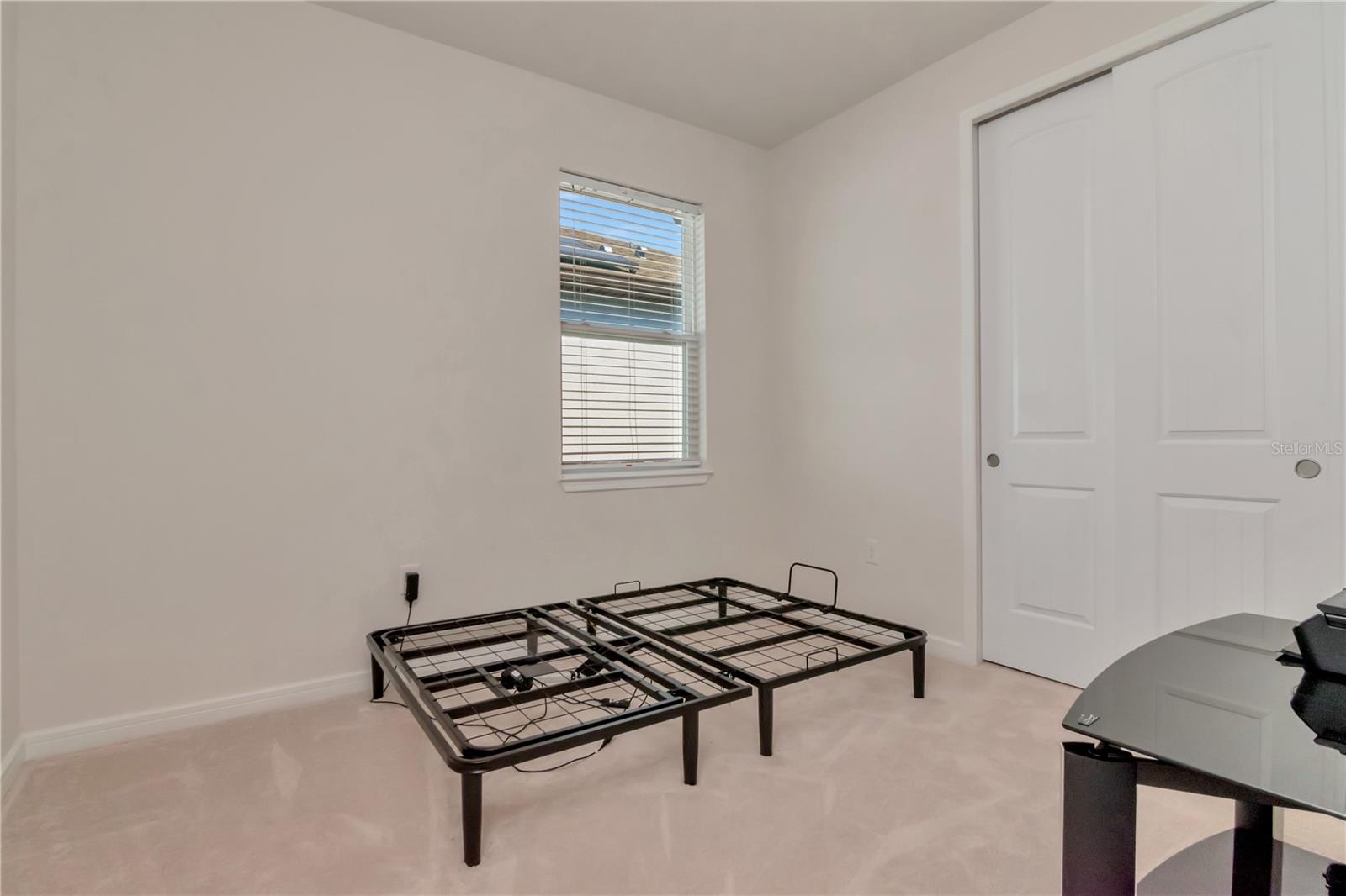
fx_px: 617
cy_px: 448
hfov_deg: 95.0
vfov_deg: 72.0
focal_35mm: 16
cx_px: 673
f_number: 14
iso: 1250
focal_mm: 11
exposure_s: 1/200
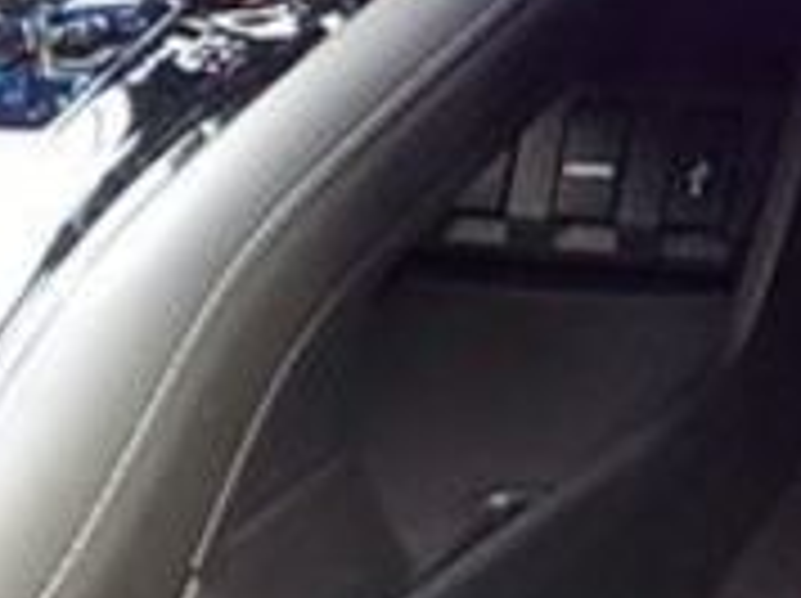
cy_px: -153
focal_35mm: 135
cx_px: 1282
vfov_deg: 10.7
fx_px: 3120
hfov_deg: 13.6
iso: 250
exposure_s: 1/30
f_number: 3.3
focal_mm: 4.1
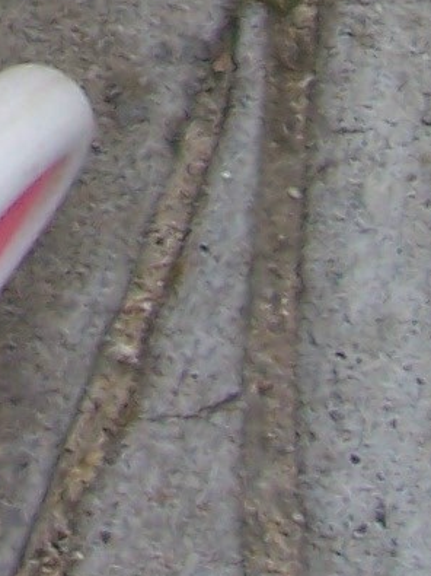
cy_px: -1015
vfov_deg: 7.9
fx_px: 3687
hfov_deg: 6.3
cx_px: -727
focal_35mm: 222
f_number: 2.7
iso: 80
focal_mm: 5.6
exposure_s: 1/250
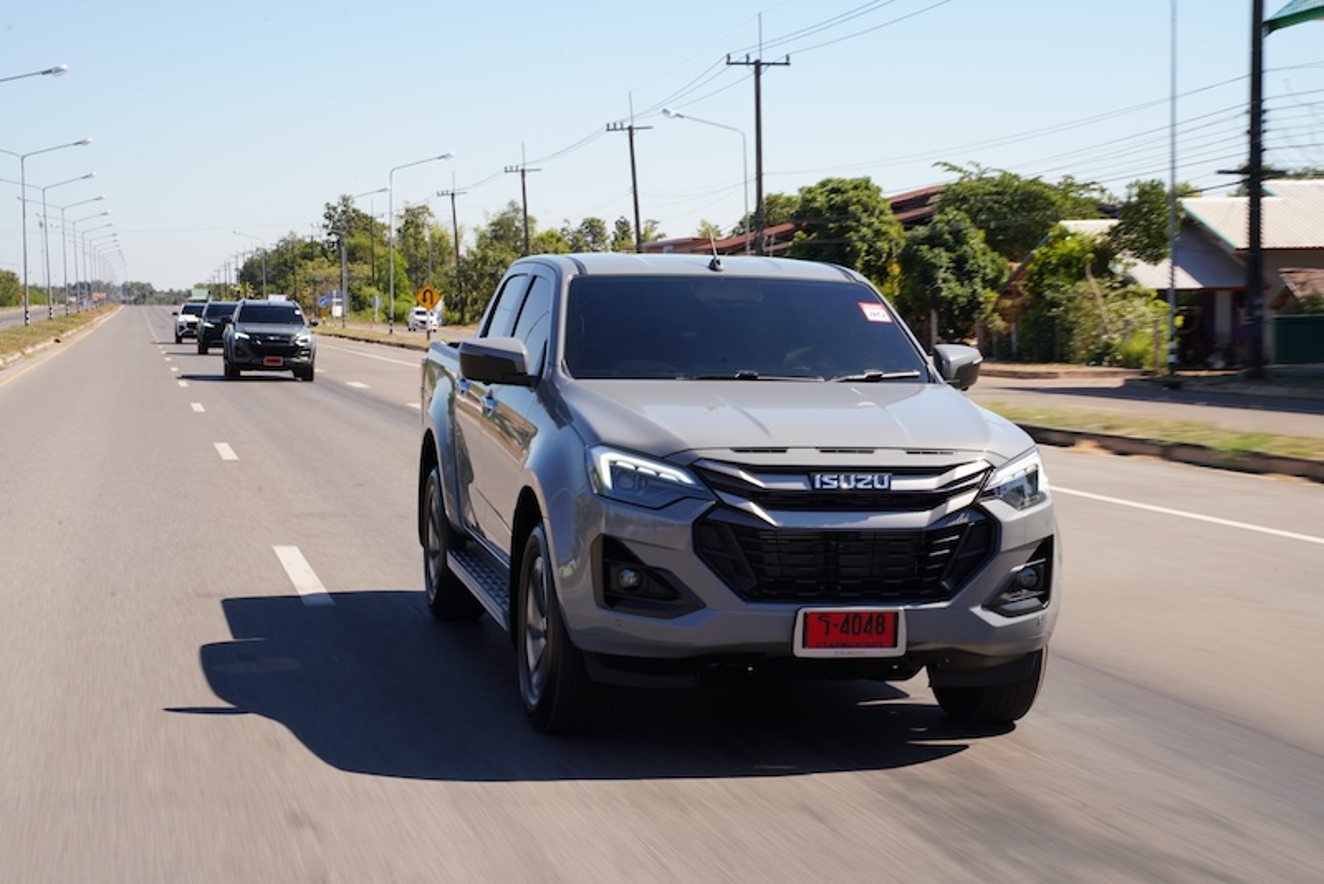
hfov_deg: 31.9
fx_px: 2318
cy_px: 442
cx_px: 662
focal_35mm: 63
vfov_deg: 21.6
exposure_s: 1/60
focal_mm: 63
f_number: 22
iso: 200
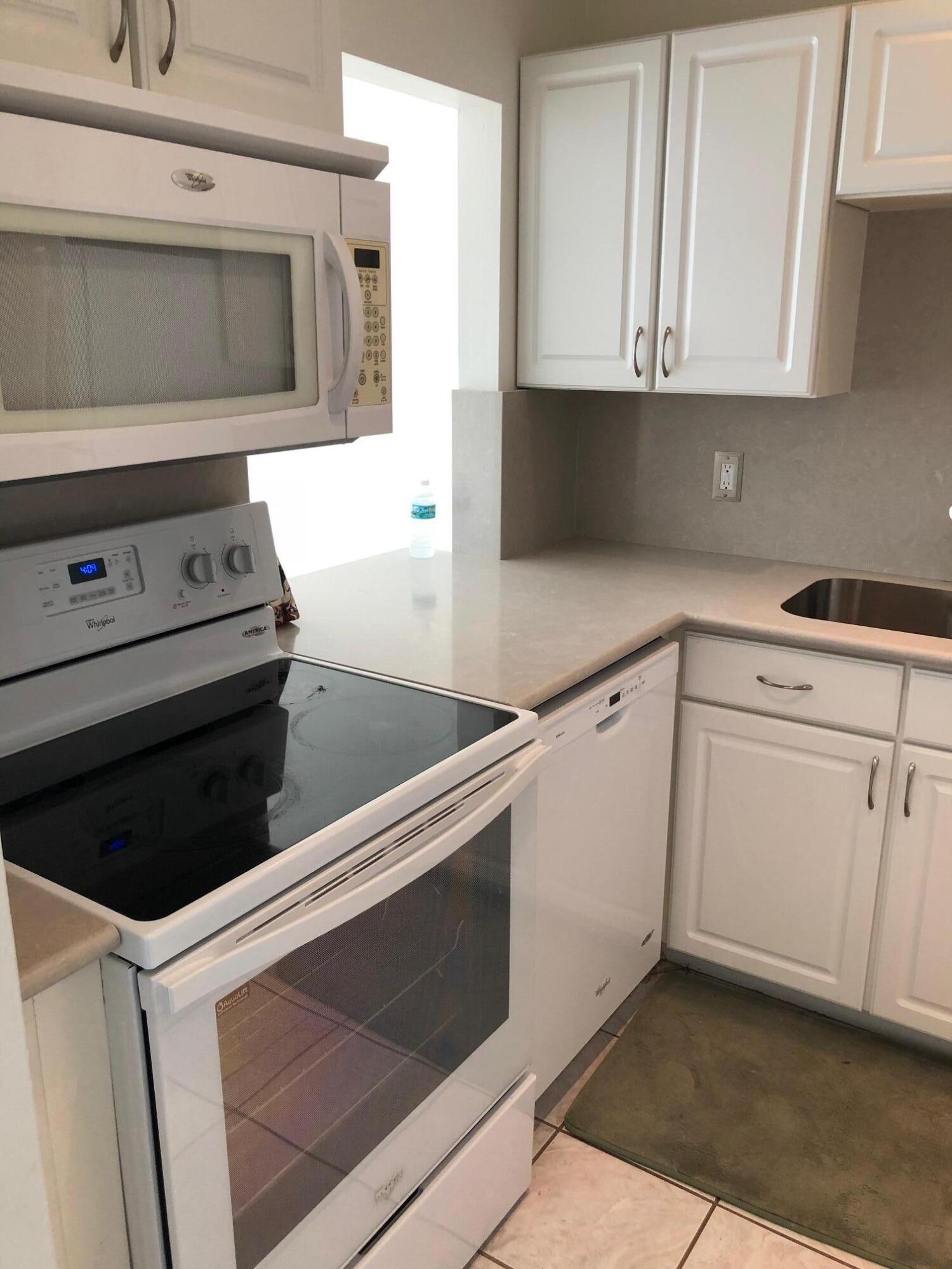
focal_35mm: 28
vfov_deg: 63.4
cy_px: 634
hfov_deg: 49.7
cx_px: 476
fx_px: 1027
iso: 25
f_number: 1.8
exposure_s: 1/30
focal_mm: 3.99
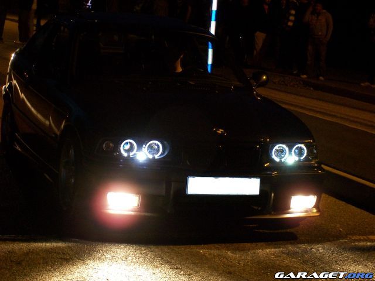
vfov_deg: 13.7
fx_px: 1170
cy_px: 140
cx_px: 188
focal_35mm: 108
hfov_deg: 18.2
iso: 160
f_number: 4.8
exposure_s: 1/2
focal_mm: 18
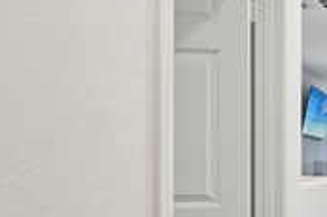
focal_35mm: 48
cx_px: 448
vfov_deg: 27.7
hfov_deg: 30.3
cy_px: 155
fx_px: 436
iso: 400
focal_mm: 13
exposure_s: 1/25
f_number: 8
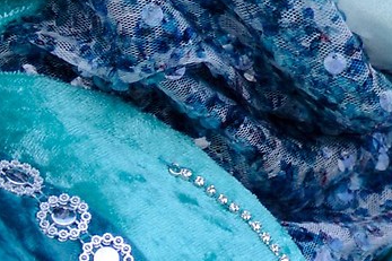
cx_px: 957
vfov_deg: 1.0
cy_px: -517
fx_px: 15041
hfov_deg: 1.5
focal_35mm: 1382
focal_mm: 200
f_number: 4
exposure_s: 1/800
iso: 250
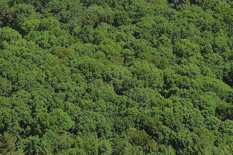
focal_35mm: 116
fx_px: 750
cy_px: -72
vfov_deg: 11.4
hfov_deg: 17.4
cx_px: 31
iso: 100
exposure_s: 1/829
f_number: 2.8
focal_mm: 10.57
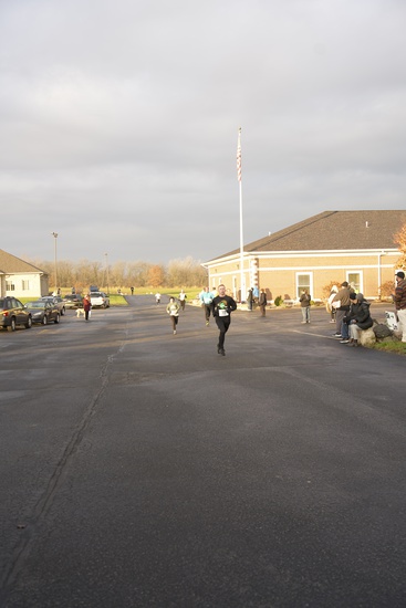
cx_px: 203
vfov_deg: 54.4
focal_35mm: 35
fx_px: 592
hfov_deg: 37.9
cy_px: 304
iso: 200
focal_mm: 35
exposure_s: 1/160
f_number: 4
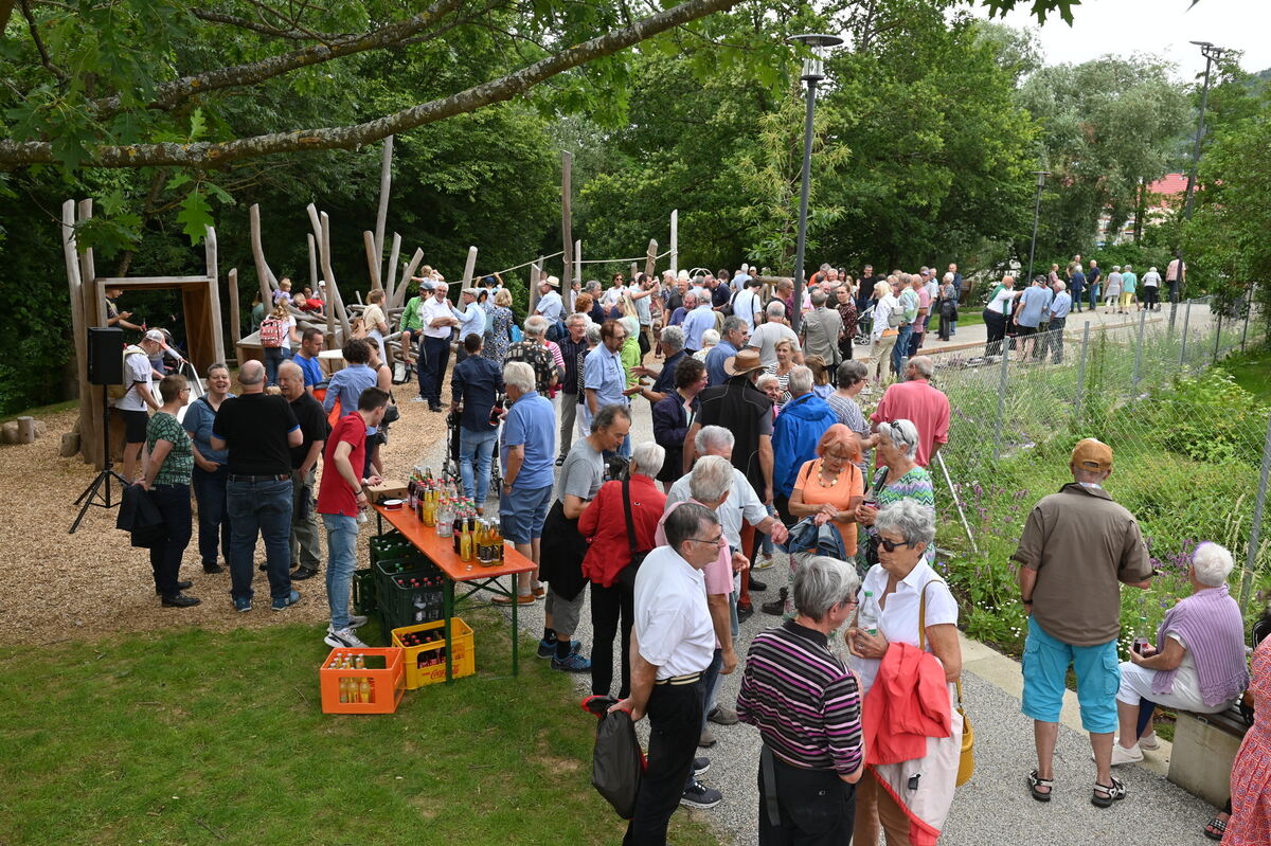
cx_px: 636
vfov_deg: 44.9
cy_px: 423
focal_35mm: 29
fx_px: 1023
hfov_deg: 63.7
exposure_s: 1/200
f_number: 8
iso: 400
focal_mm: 29
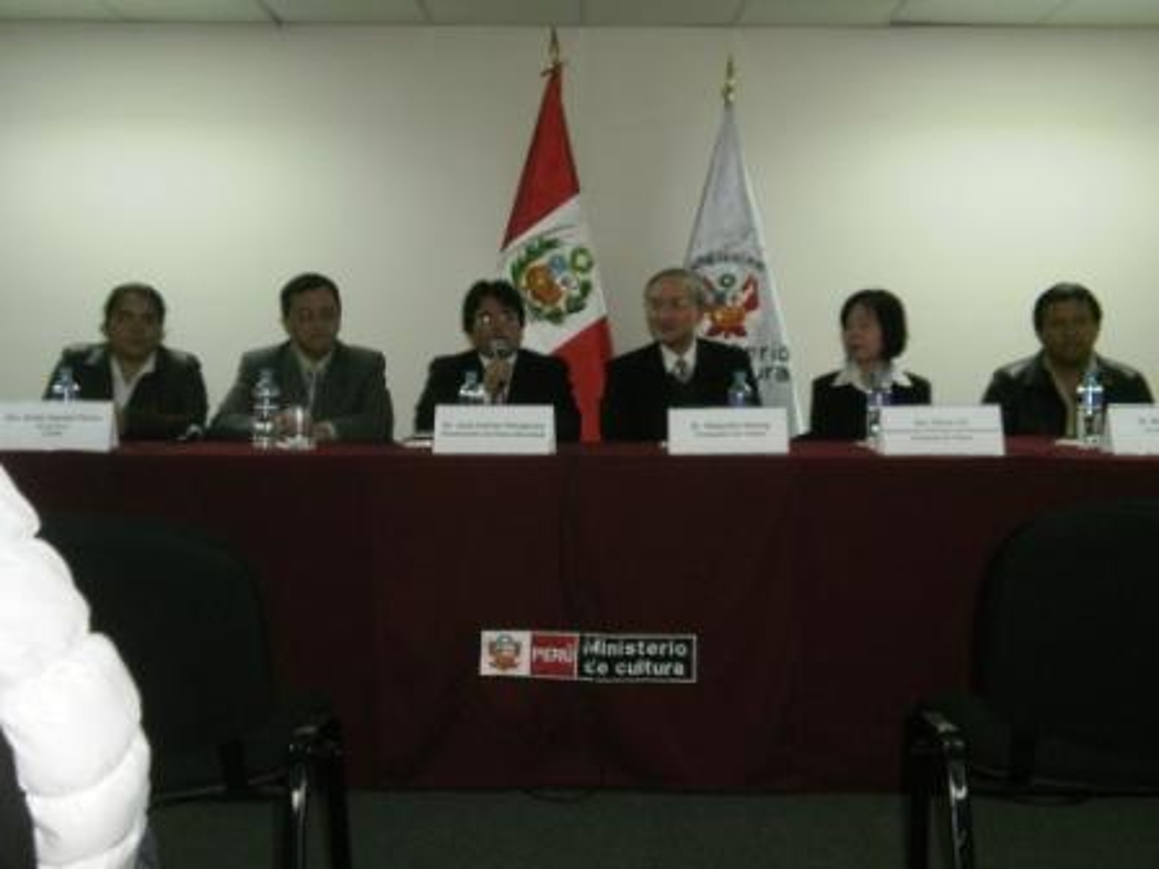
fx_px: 1440
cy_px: 434
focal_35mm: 43
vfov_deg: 33.6
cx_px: 580
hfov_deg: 43.9
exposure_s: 1/40
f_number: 3.4
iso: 250
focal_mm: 7.61
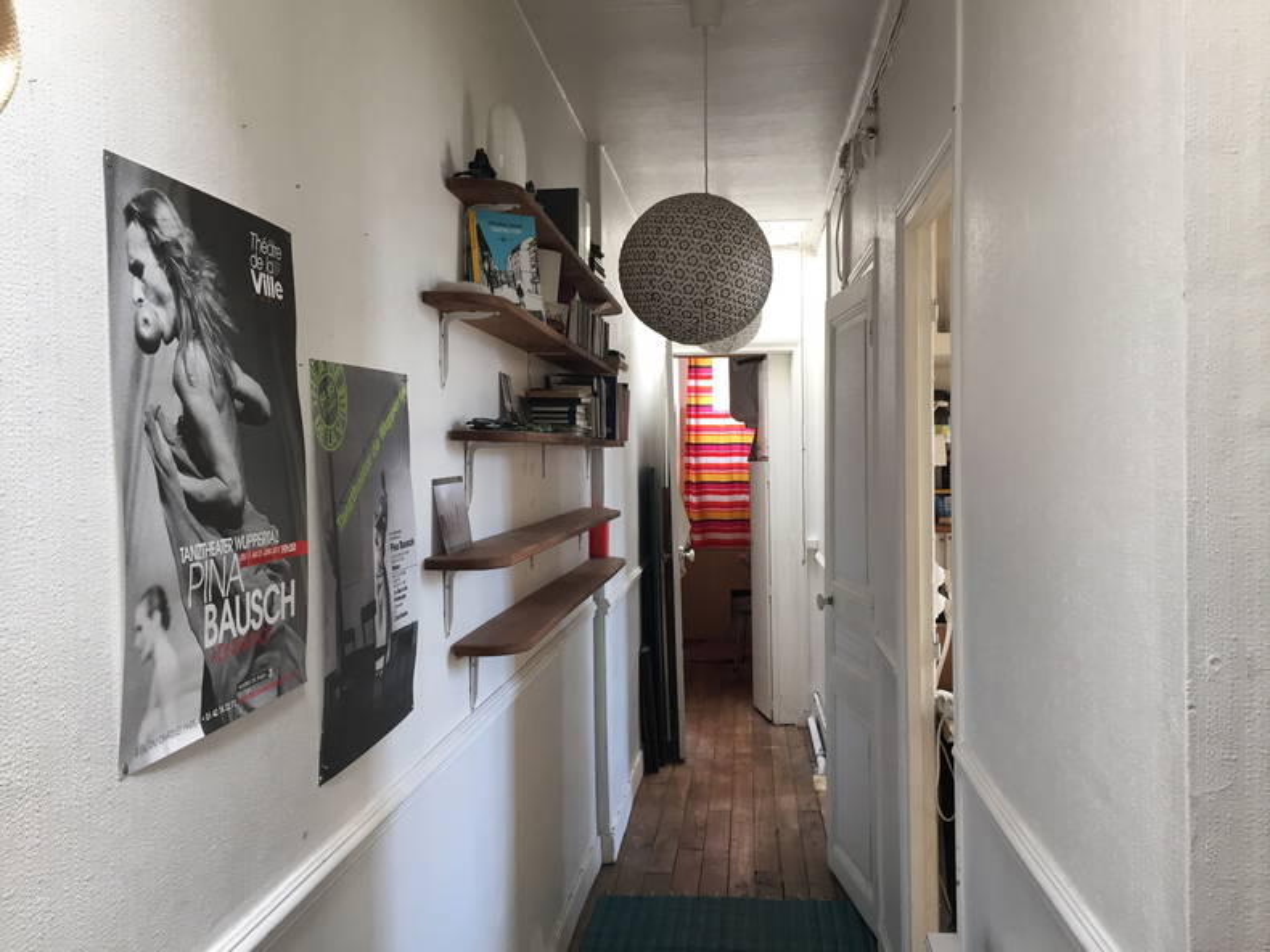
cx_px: 635
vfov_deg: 48.2
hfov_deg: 61.7
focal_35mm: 29
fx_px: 1064
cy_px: 476
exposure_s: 1/33
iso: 40
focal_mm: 4.15
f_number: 2.2
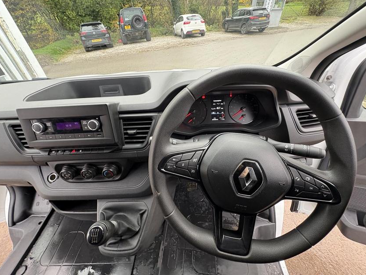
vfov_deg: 81.6
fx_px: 159
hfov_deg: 98.2
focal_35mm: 15
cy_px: 129
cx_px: 183
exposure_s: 1/77
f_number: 2.2
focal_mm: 2.22
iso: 200
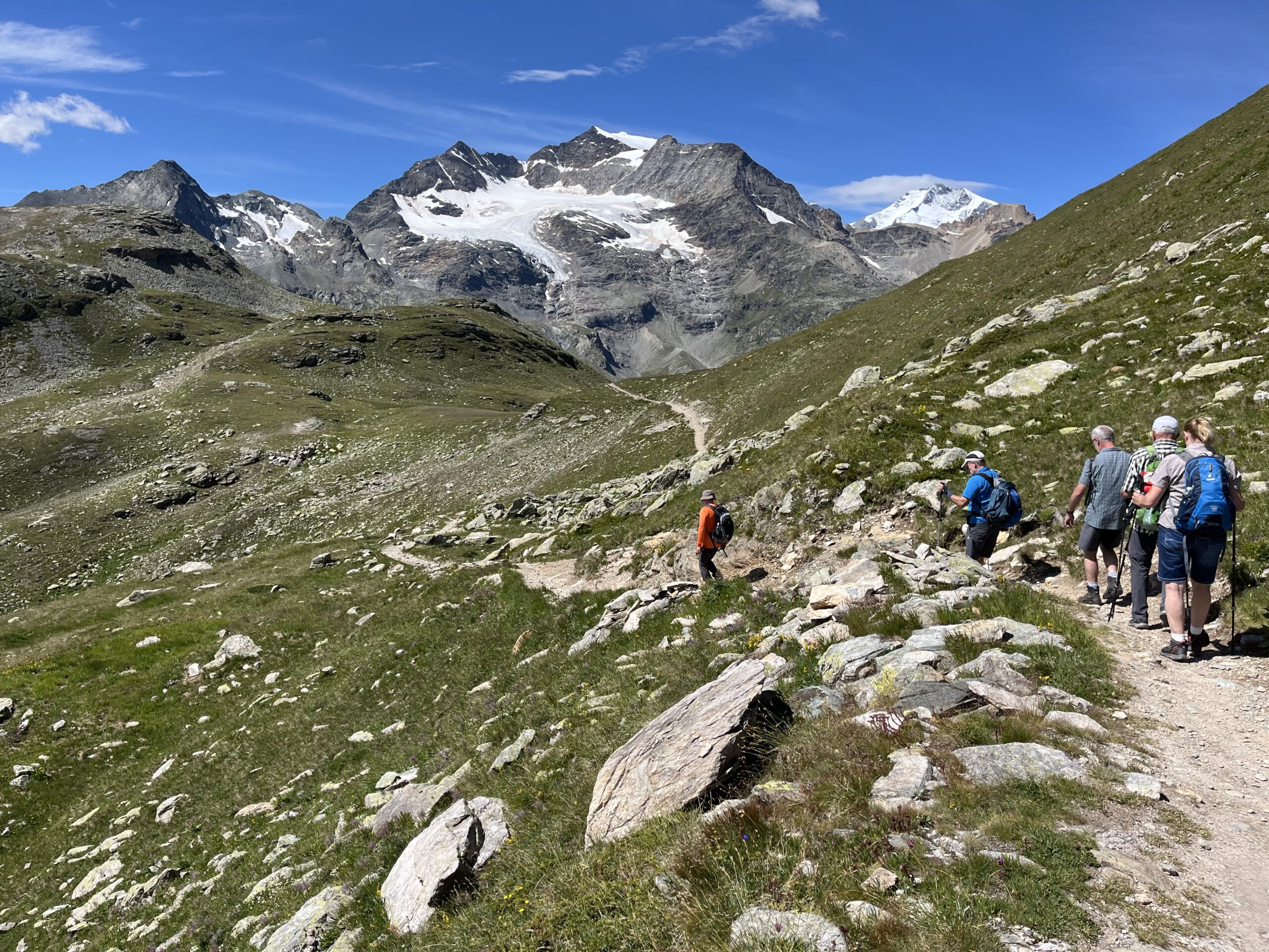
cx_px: 634
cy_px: 476
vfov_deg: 53.1
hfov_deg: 67.3
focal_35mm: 26
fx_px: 953
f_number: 1.6
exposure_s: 1/4149
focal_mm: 5.1
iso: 50
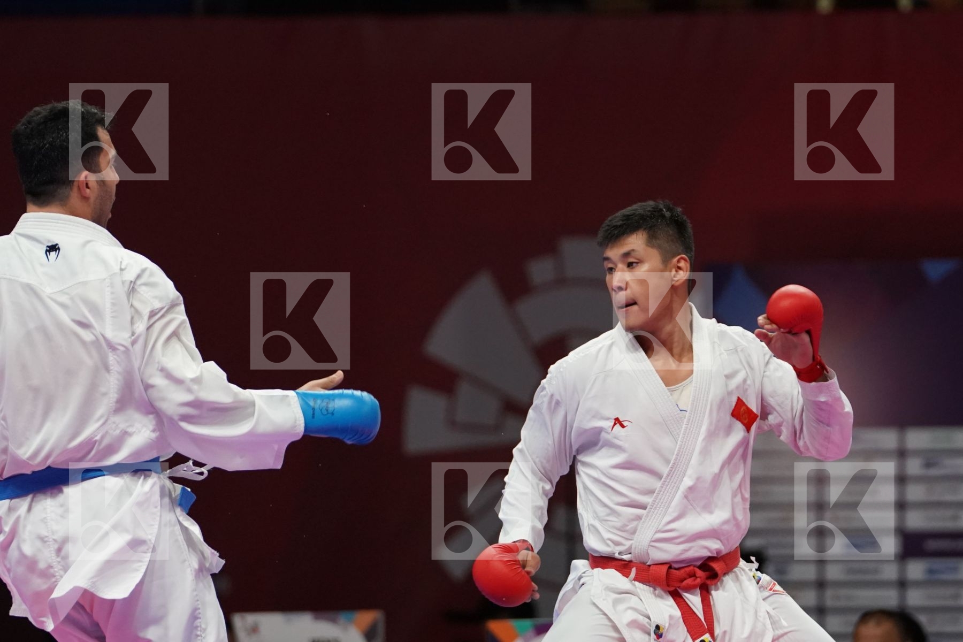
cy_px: 321
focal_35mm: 300
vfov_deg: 4.6
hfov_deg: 6.9
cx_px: 482
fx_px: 8024
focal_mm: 200
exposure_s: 1/1000
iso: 4000
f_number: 4
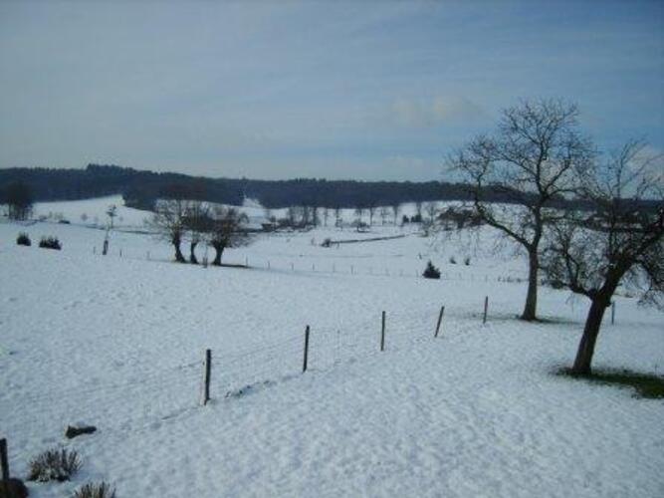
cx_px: 332
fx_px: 671
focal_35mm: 35
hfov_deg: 52.6
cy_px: 249
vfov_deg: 40.7
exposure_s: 1/500
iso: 50
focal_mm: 7.4
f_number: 7.1
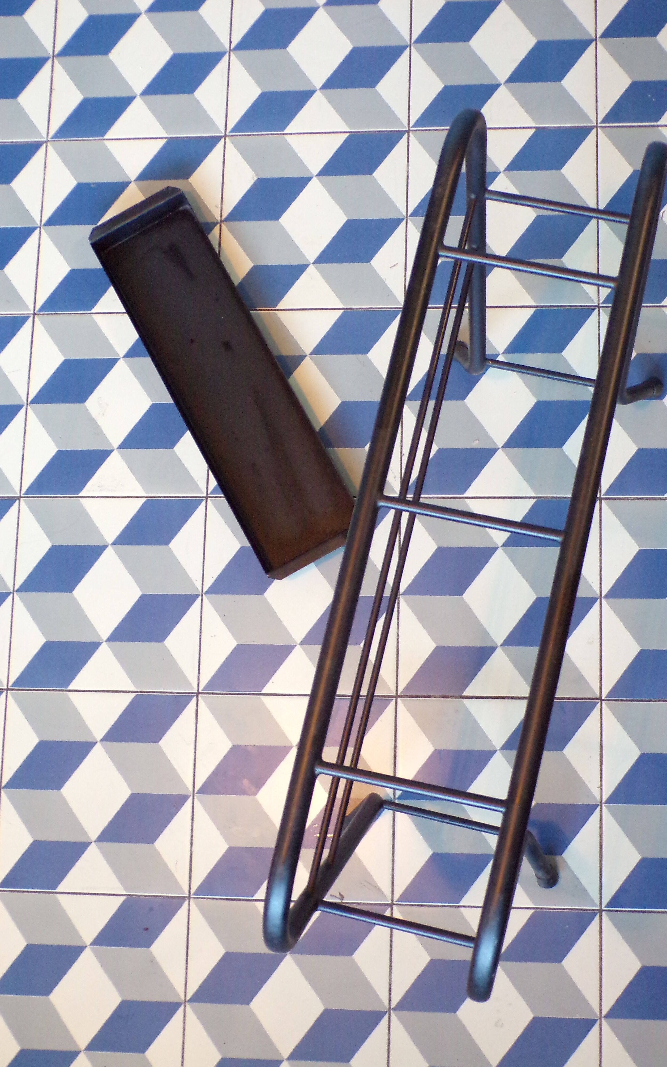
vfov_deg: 49.3
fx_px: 1163
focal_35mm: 40
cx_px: 395
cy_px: 526
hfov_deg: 31.9
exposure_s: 1/17
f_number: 3.3
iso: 532
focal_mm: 6.6
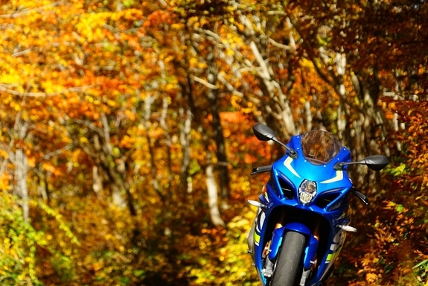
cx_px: 142
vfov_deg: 6.0
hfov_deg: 8.9
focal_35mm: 231
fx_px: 2748
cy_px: 145
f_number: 5.6
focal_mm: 166
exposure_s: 1/200
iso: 100
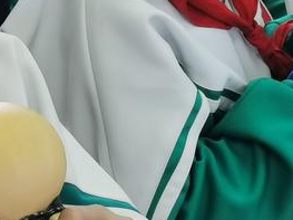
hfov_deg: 11.5
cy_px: 0
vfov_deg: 8.7
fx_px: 1438
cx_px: 297
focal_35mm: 170
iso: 125
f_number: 1.8
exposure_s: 1/50
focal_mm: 5.58
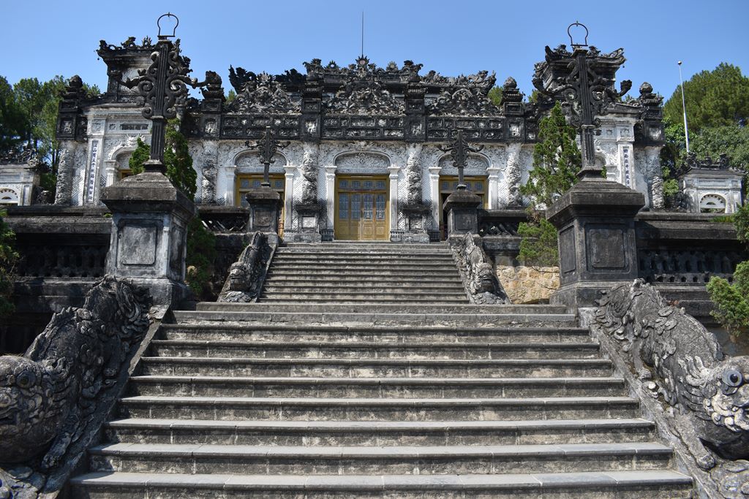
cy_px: 250
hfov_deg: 67.4
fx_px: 562
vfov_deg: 47.9
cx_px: 374
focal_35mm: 27
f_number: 5.6
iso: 100
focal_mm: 18
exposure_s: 1/400
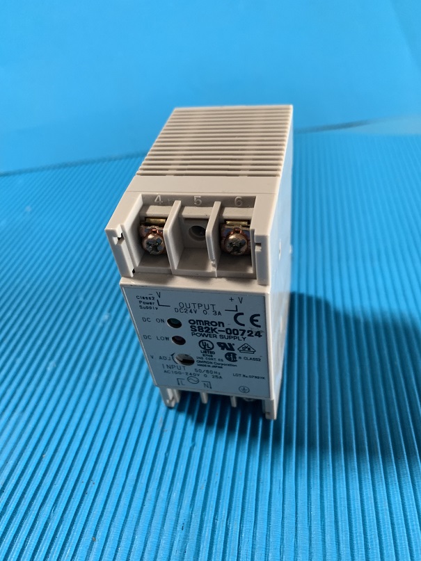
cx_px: 210
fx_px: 422
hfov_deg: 53.1
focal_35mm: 26
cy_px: 280
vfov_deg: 67.3
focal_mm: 4.25
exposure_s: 1/60
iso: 250
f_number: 1.8
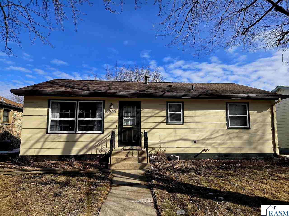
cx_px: 144
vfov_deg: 58.9
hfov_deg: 73.9
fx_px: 192
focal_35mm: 23
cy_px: 108
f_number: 1.8
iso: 25
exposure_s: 1/1667
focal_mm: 5.4
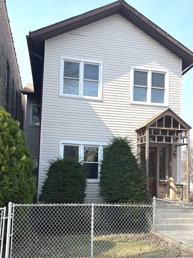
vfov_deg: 53.3
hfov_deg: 41.8
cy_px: 163
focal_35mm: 34
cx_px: 100
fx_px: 253
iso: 50
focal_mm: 5.7
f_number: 1.5
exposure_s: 1/2513
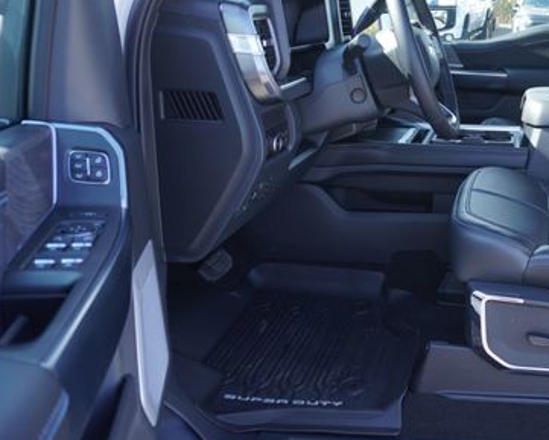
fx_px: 650
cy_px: 125
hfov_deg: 42.3
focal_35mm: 40
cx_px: 485
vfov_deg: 36.7
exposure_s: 1/80
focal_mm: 16
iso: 100
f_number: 4.5
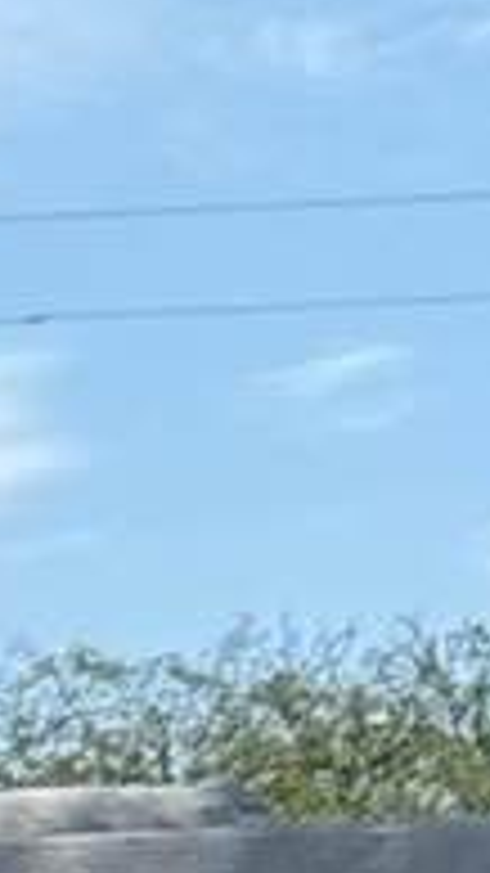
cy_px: 2124
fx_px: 7976
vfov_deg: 6.0
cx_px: -1852
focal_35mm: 345
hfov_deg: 3.3
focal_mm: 6.76
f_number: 1.78
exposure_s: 1/3425
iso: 64
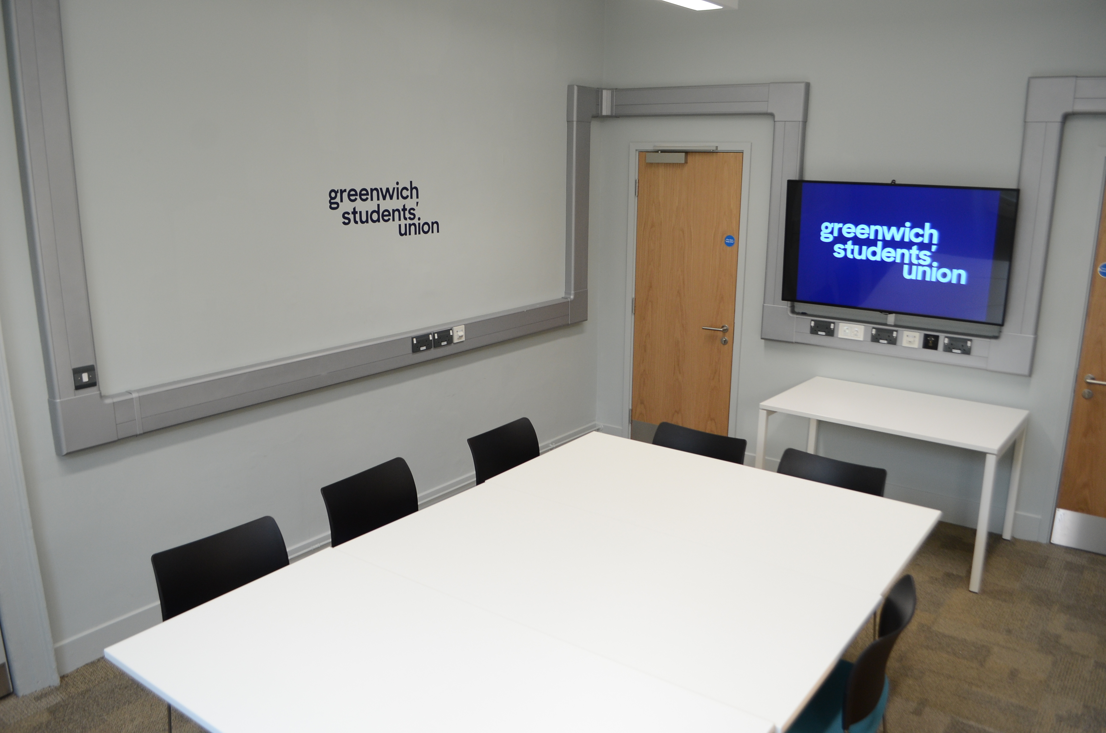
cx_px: 553
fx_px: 828
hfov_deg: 67.5
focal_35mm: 27
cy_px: 366
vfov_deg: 47.7
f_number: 4.5
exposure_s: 1/100
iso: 500
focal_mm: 18
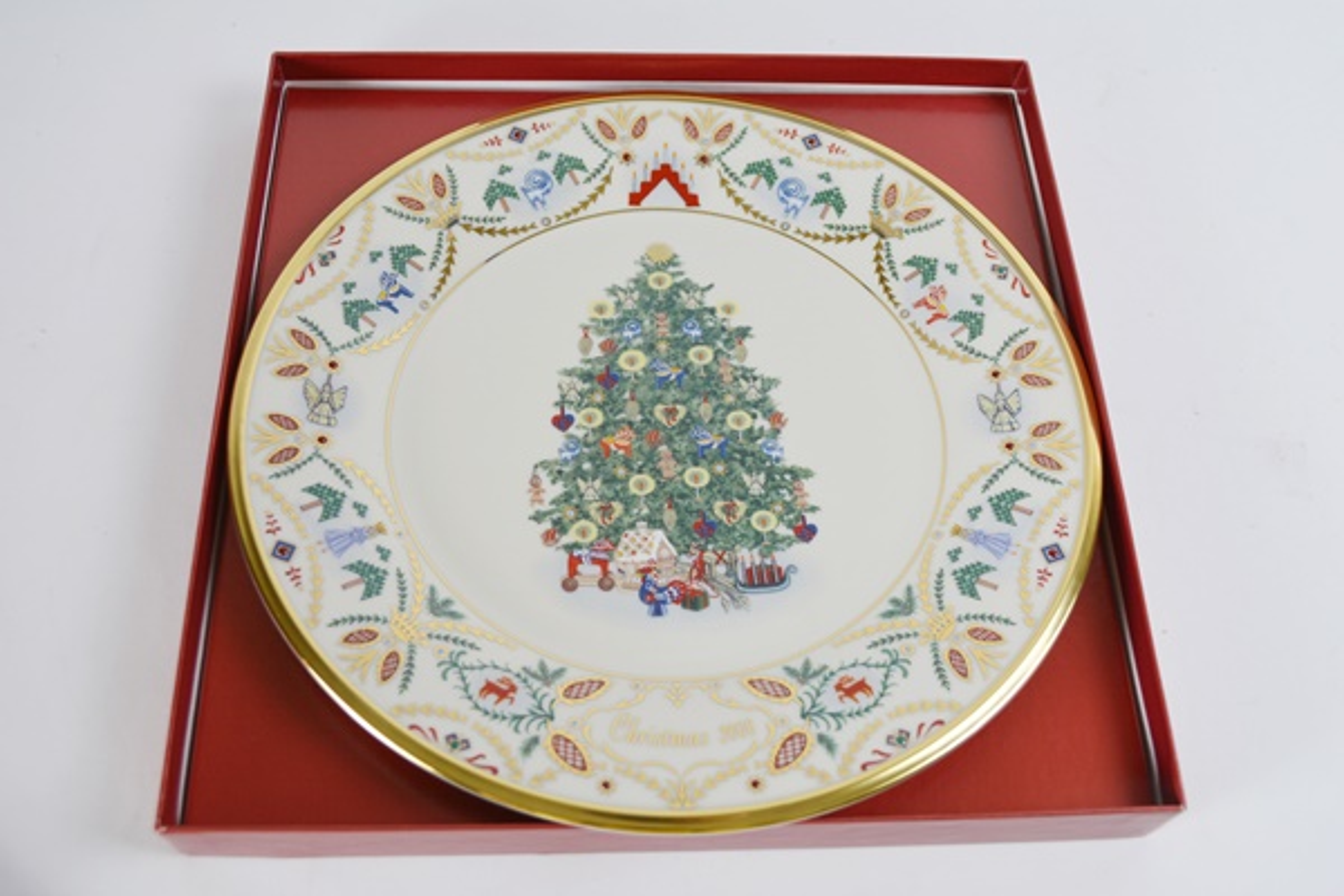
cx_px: 672
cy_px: 448
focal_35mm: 36
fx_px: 1344
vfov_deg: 36.9
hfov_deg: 53.1
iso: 280
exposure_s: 1/125
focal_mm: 24
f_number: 5.6
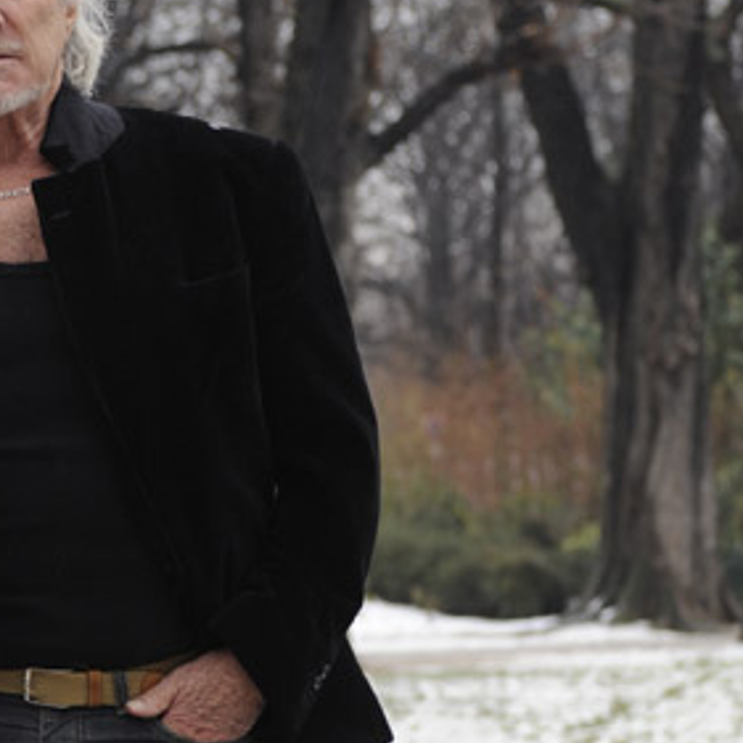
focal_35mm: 207
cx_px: 24
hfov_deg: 8.4
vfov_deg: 8.4
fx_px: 5027
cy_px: 539
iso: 400
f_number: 5
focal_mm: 70
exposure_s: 1/100
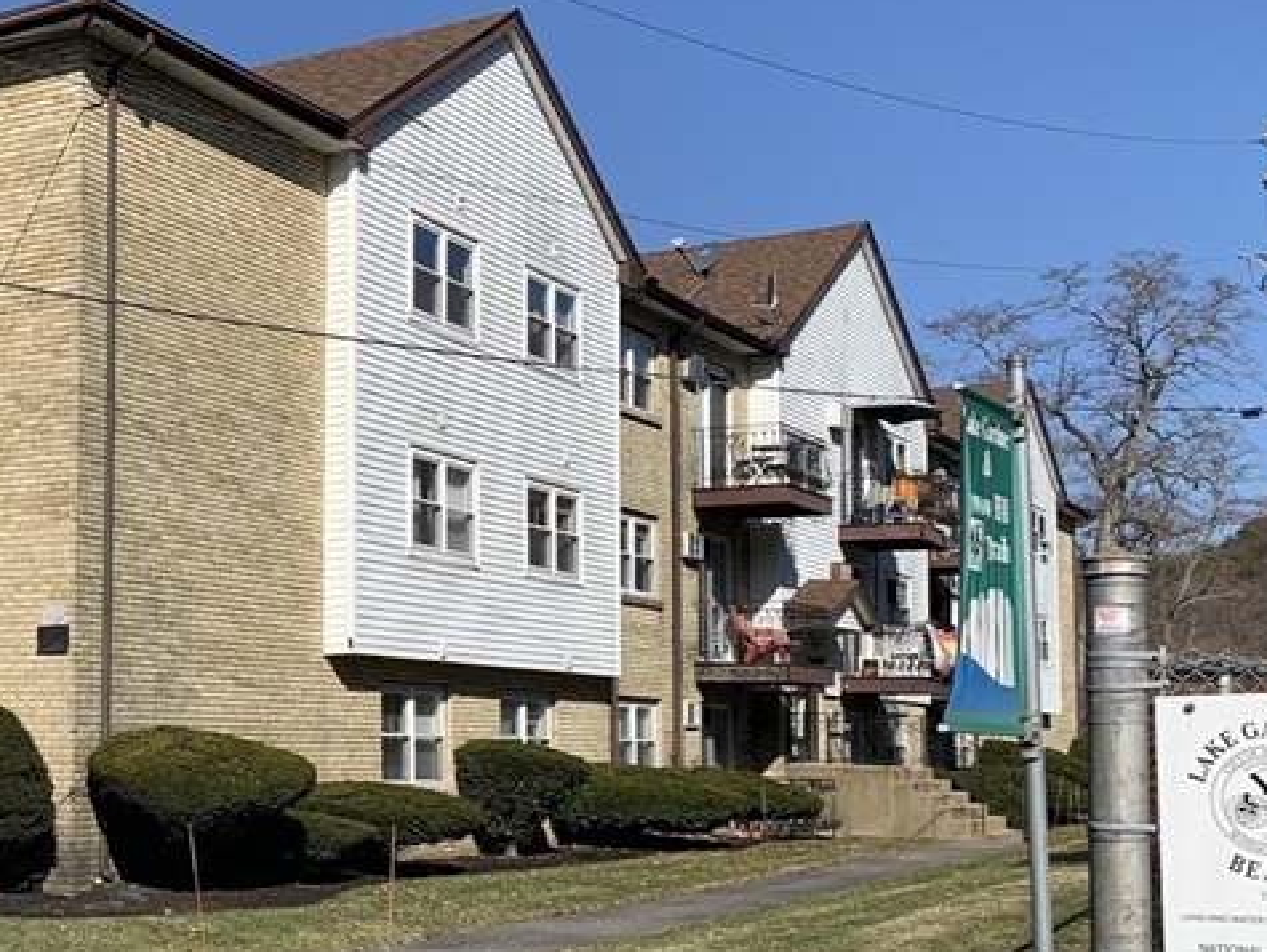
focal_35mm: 56
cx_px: 107
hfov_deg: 32.5
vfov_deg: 26.1
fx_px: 2051
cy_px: 581
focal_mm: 4.25
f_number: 1.8
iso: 25
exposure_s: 1/3185
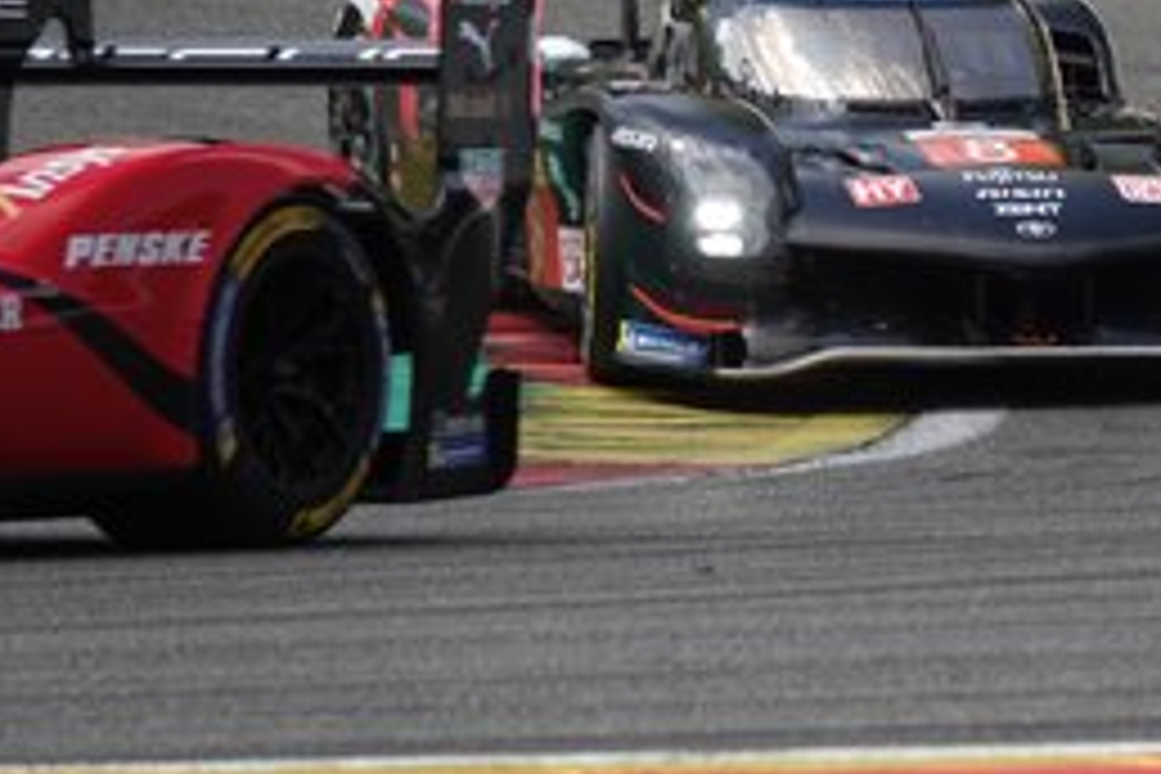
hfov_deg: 3.4
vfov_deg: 2.2
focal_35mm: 613
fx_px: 19768
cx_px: 999
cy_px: 234
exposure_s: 1/800
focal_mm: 128.59
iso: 125
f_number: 4
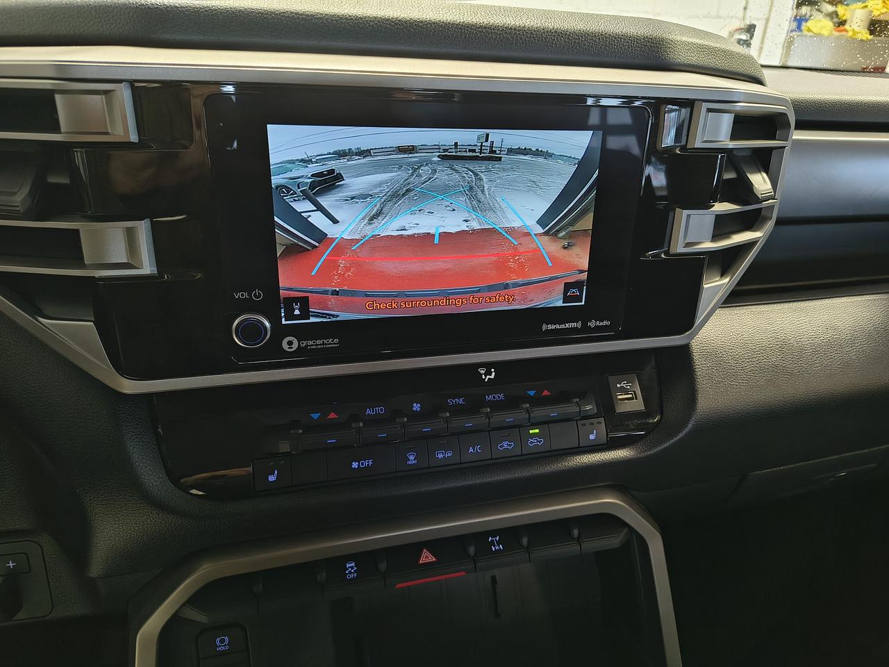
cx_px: 444
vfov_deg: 56.8
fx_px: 616
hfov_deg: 71.6
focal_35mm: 24
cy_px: 334
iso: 1174
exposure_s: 1/40
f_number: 1.8
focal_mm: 5.56
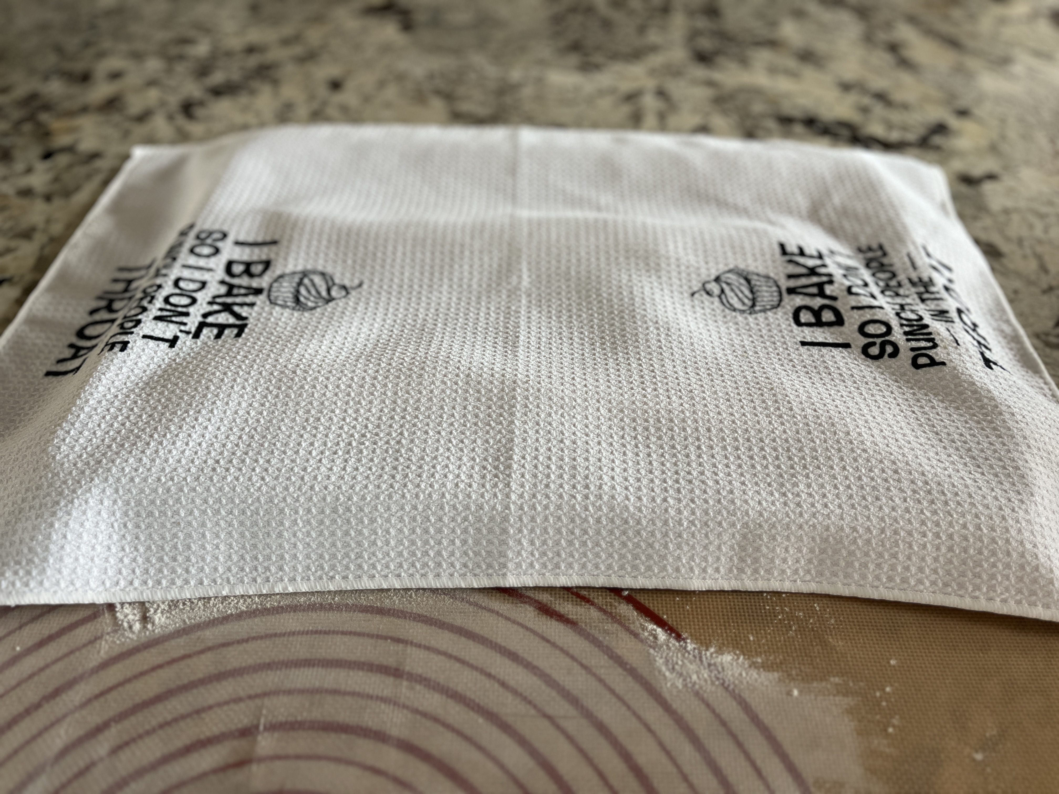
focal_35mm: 26
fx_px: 795
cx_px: 530
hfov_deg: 67.3
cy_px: 397
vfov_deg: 53.1
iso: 250
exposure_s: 1/60
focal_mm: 5.1
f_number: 1.6
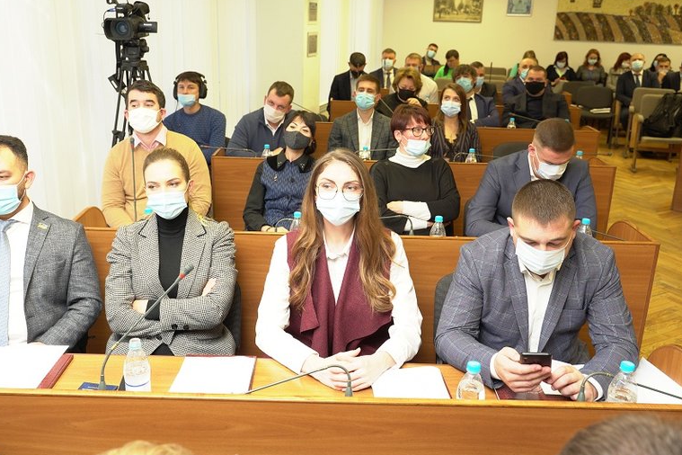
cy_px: 208
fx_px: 644
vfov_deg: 38.9
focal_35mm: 34
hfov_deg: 55.8
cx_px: 319
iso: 1000
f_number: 4.5
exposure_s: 1/100
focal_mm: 30
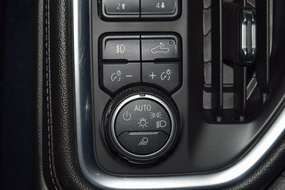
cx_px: 142
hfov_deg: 19.5
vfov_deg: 13.0
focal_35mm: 105
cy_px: 95
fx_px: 831
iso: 100
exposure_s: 1/125
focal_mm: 70
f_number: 8
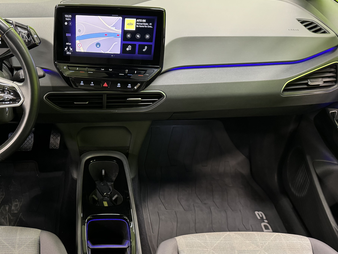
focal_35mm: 38
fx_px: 371
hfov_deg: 47.4
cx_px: 90
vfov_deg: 37.4
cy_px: 165
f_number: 1.78
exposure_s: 1/42
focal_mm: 6.76
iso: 800
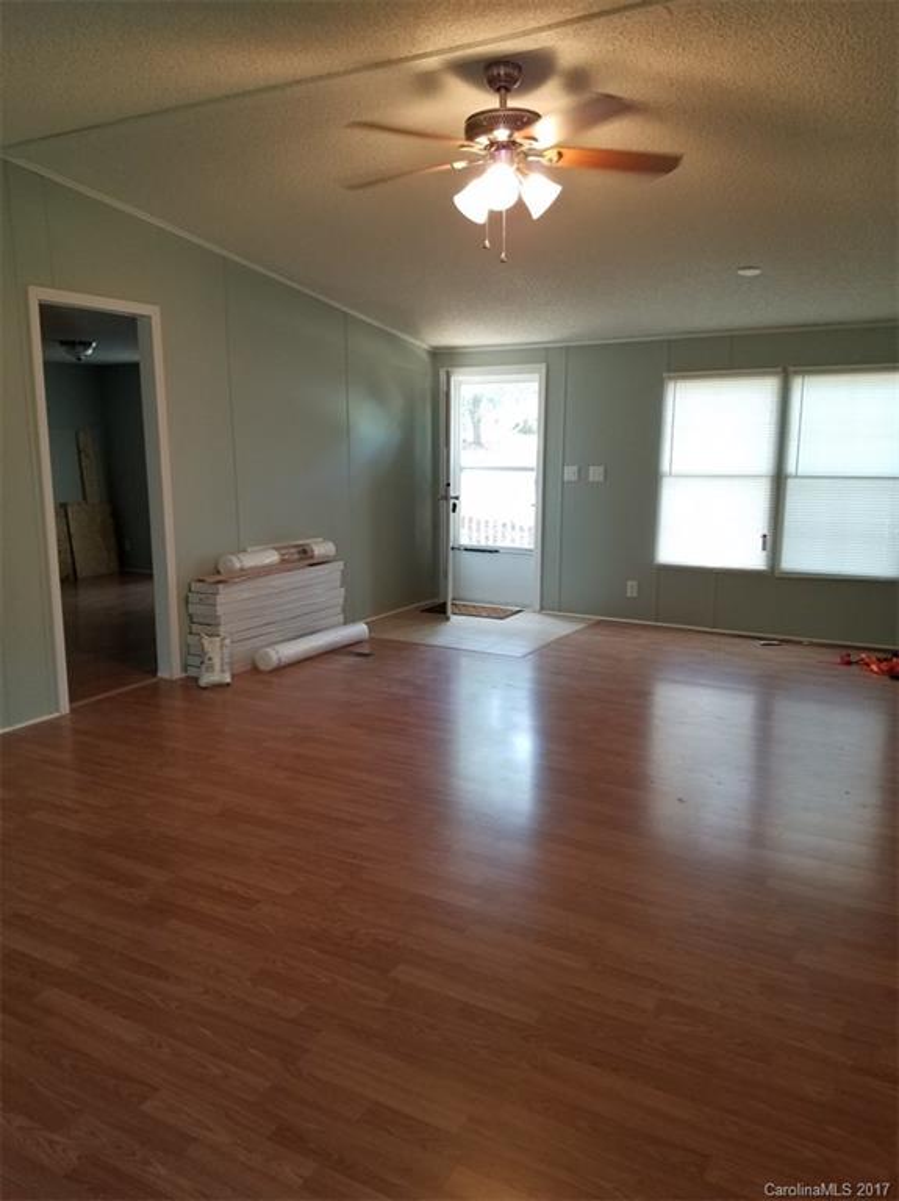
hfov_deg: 53.0
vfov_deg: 67.3
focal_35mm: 26
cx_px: 450
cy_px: 600
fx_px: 901
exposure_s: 1/60
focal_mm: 4.2
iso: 160
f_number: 1.7
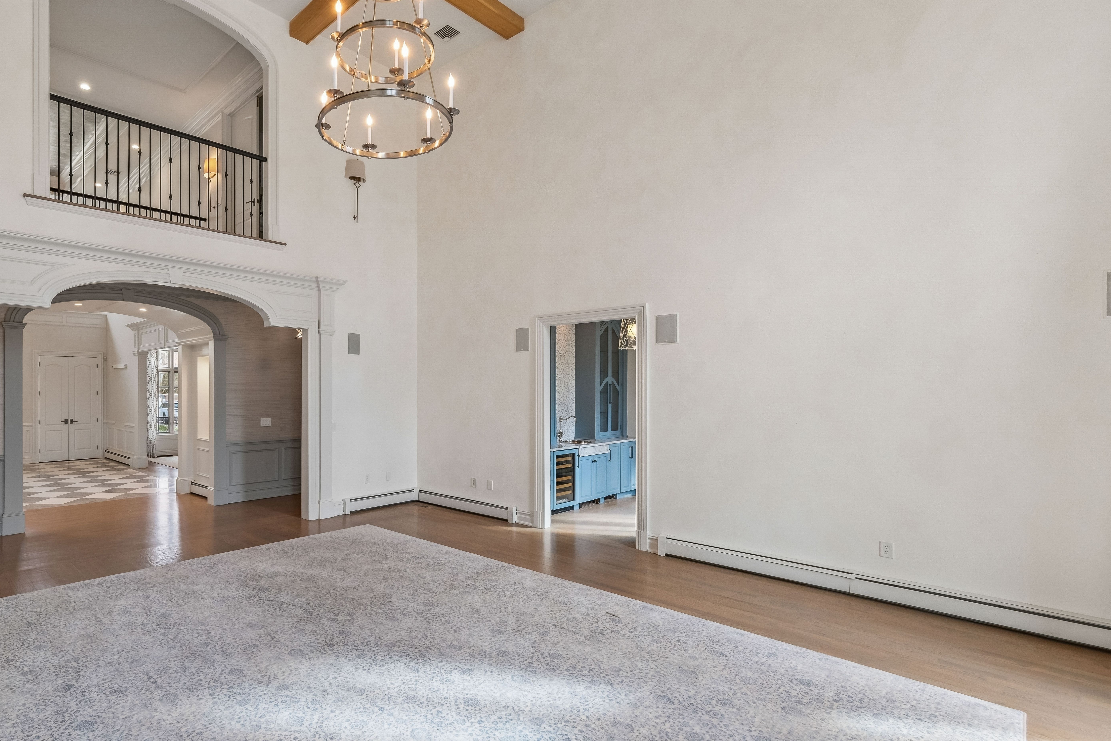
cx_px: 391
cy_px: 381
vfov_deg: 67.4
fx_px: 555
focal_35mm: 18
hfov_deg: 87.5
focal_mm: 8.6
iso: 640
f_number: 5.6
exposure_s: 1/60
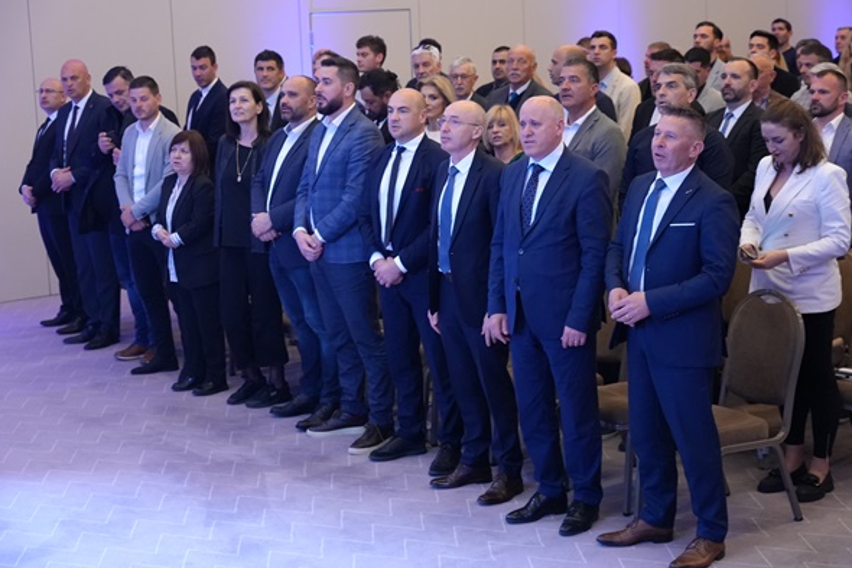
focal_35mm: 64
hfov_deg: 31.4
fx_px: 1514
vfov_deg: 21.2
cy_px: 280
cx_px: 424
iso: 8000
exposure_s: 1/160
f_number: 4
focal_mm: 63
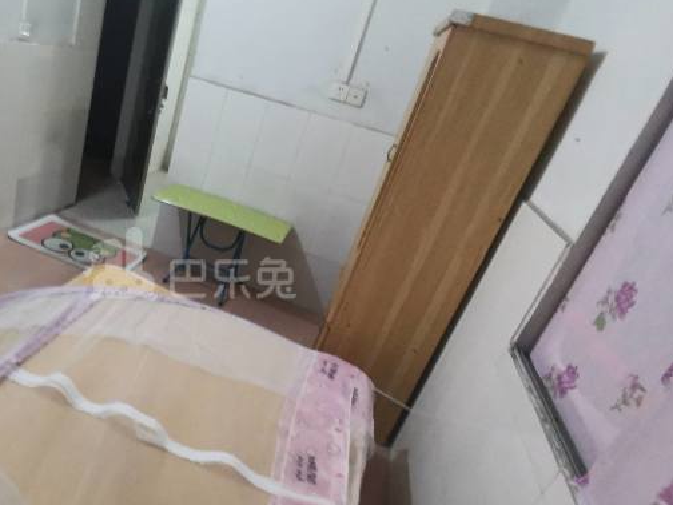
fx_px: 525
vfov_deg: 51.3
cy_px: 265
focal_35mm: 27
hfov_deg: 62.5
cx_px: 190
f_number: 2.2
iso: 640
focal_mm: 2.23
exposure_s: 1/16.7
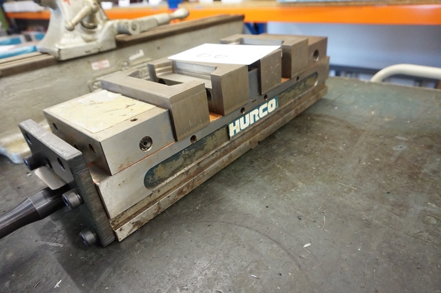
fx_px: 294
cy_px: 146
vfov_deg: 53.1
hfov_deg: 73.8
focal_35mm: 24
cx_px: 220
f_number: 3.5
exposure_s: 1/60
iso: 2500
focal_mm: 16
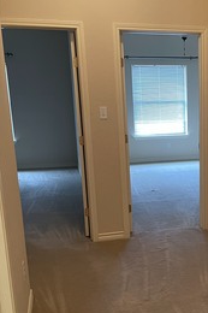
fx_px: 434
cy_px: 203
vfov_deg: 39.2
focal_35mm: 50
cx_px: 195
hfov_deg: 25.9
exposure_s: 1/60
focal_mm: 4.2
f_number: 1.6
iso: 320
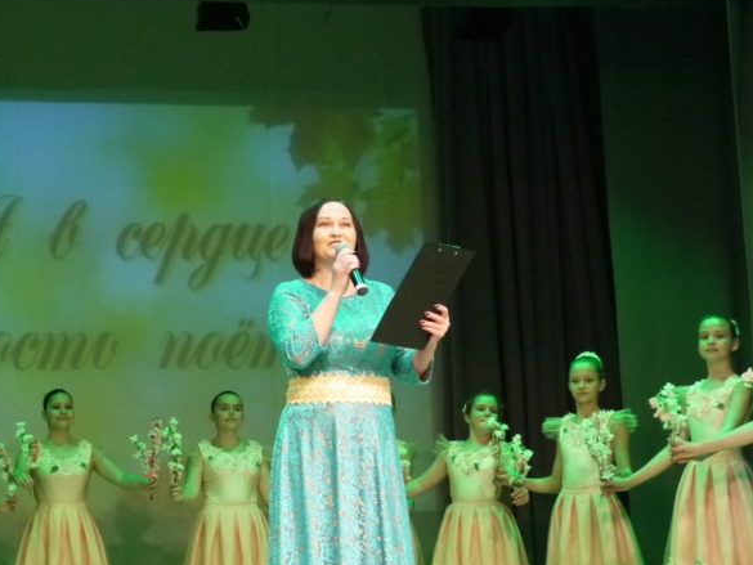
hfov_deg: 19.7
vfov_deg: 15.1
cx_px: 95
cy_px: 331
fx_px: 2132
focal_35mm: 98
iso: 1600
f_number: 5.3
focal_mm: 28
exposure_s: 1/50
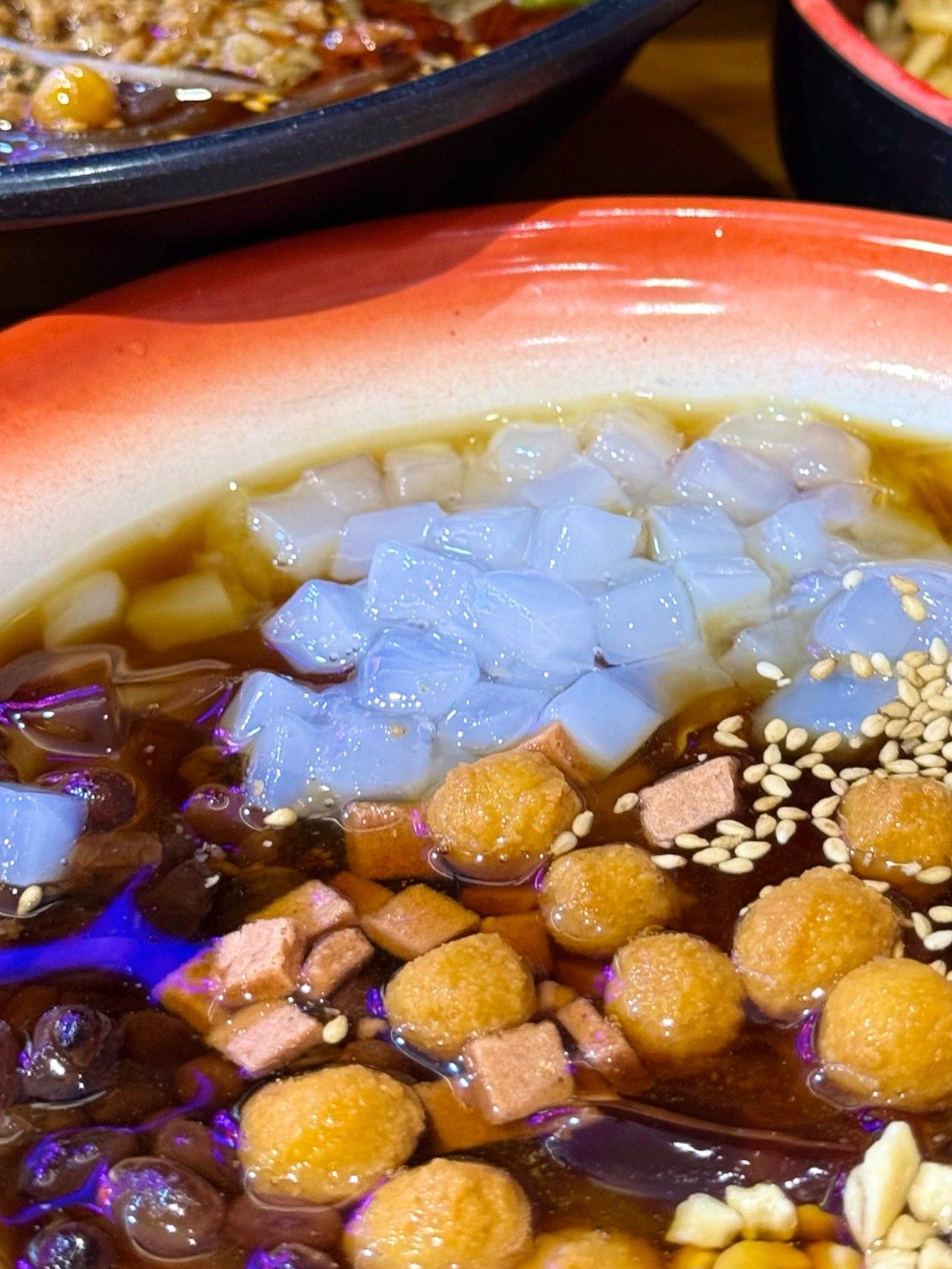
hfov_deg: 18.4
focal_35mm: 80
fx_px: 2934
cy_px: 390
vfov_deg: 24.3
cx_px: 603
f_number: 1.78
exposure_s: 1/50
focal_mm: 6.76
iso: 100
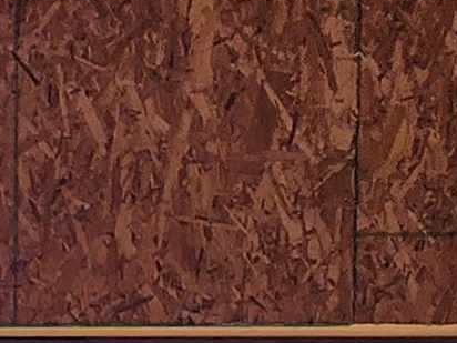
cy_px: 836
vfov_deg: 12.1
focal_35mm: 97
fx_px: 1281
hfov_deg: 15.3
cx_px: -515
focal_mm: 2.2
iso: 80
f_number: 2.2
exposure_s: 1/120
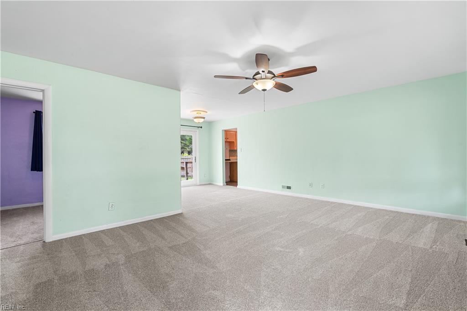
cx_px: 234
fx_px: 208
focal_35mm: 16
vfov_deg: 73.8
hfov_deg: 96.7
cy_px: 156
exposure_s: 1/8
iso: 800
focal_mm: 16
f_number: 9
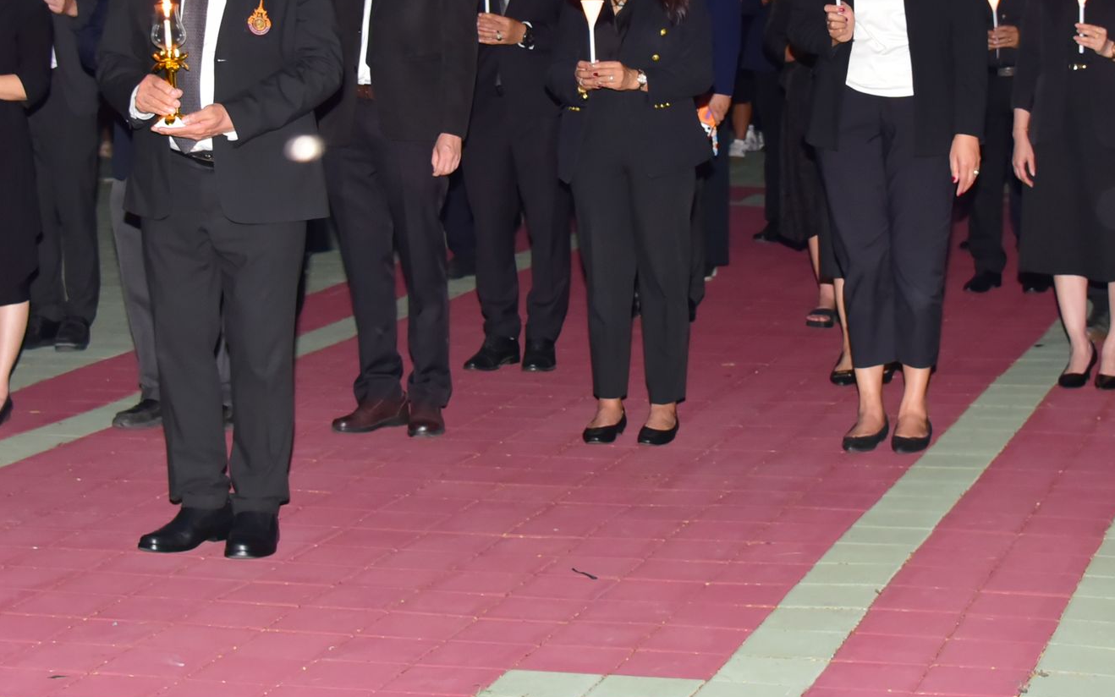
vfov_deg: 14.8
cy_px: 46
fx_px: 2644
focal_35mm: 87
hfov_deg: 23.8
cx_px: 690
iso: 1250
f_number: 5.6
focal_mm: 45
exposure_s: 1/80
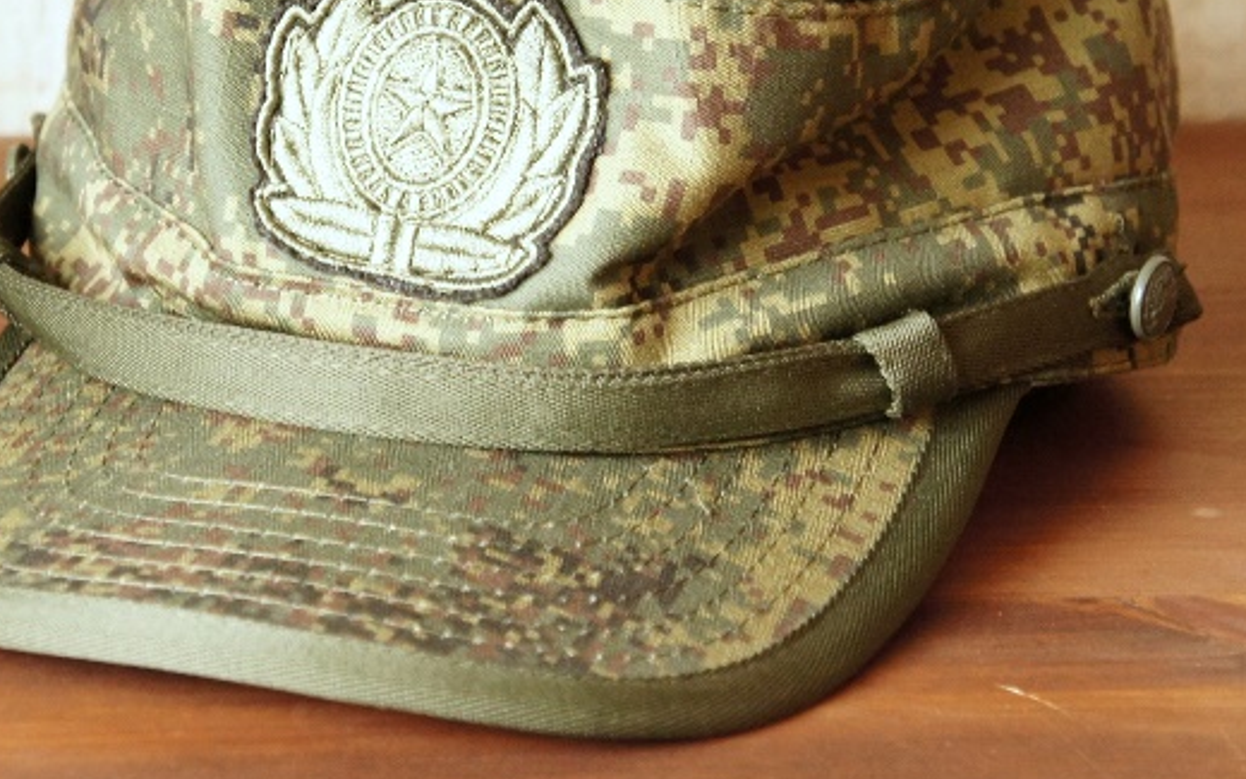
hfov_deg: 19.7
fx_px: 3592
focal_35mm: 106
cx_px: 539
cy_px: 222
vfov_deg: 12.3
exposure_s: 1/60
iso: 1600
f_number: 5
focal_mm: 45
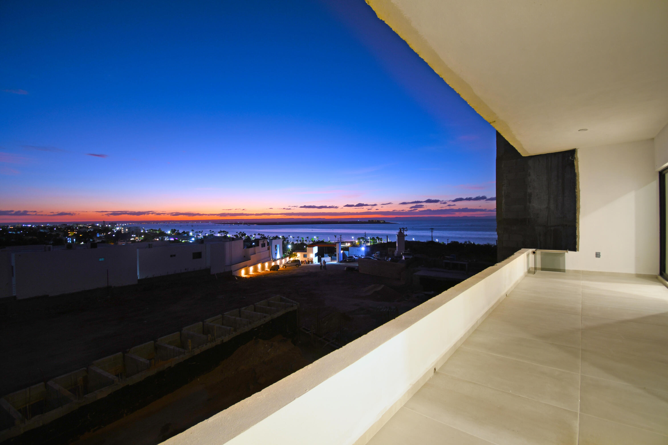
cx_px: 334
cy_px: 222
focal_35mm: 15
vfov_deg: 77.3
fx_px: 278
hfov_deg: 100.4
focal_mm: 10
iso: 200
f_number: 4.5
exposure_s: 1
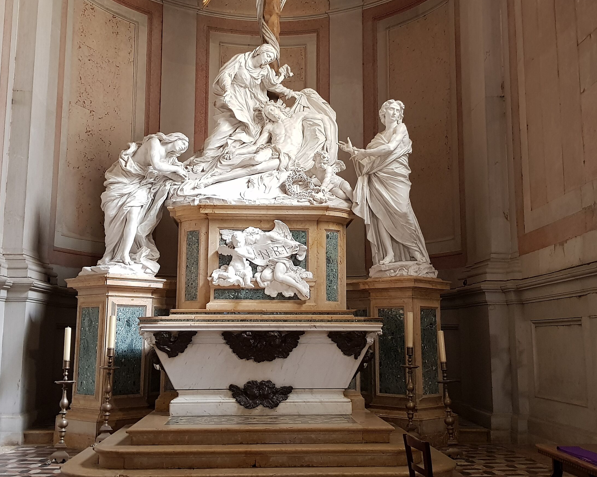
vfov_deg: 51.5
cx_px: 320
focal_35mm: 28
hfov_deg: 62.1
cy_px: 234
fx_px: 495
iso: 200
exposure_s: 1/30
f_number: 1.7
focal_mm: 4.2
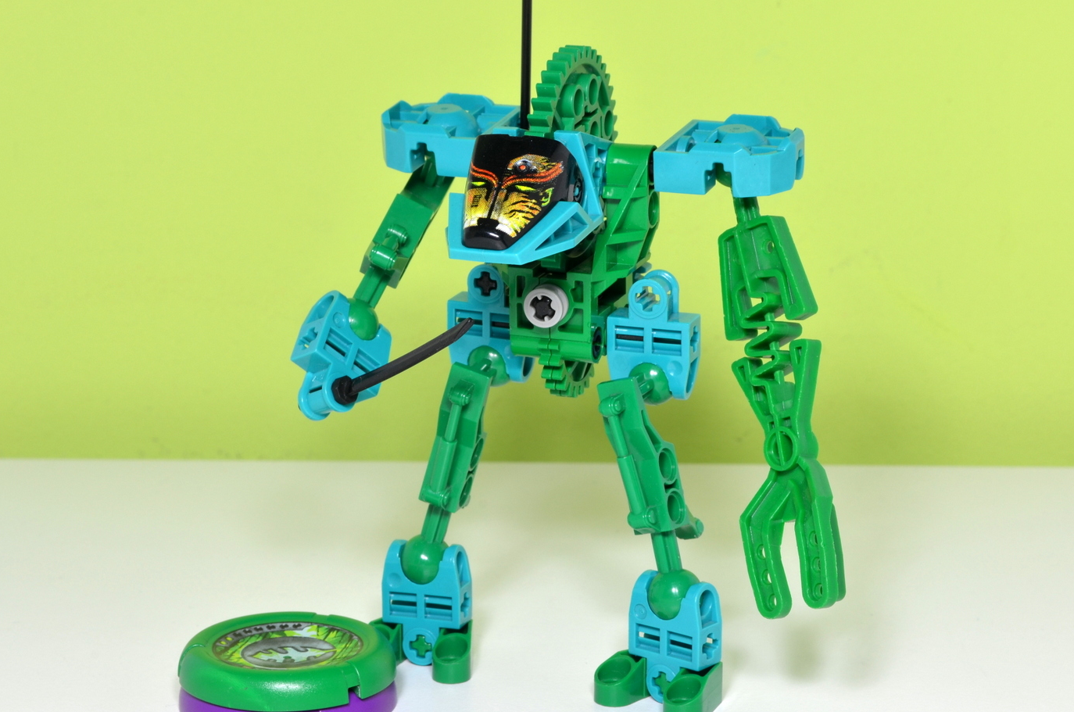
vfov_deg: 17.3
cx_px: 523
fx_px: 2340
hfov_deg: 25.8
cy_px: 369
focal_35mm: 79
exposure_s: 1/3
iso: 125
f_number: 14
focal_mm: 45
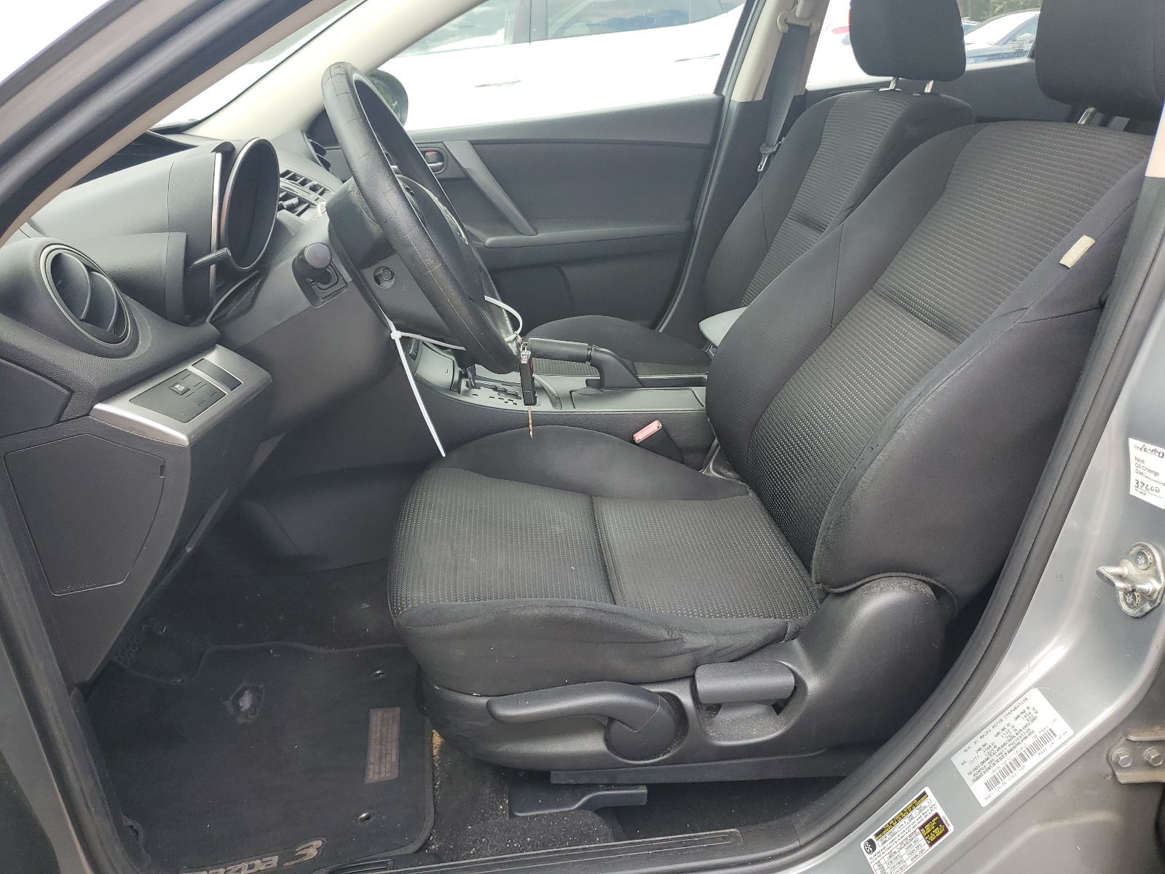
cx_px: 582
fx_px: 875
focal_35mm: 26
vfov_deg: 53.1
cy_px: 437
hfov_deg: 67.3
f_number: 1.5
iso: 50
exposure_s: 1/323
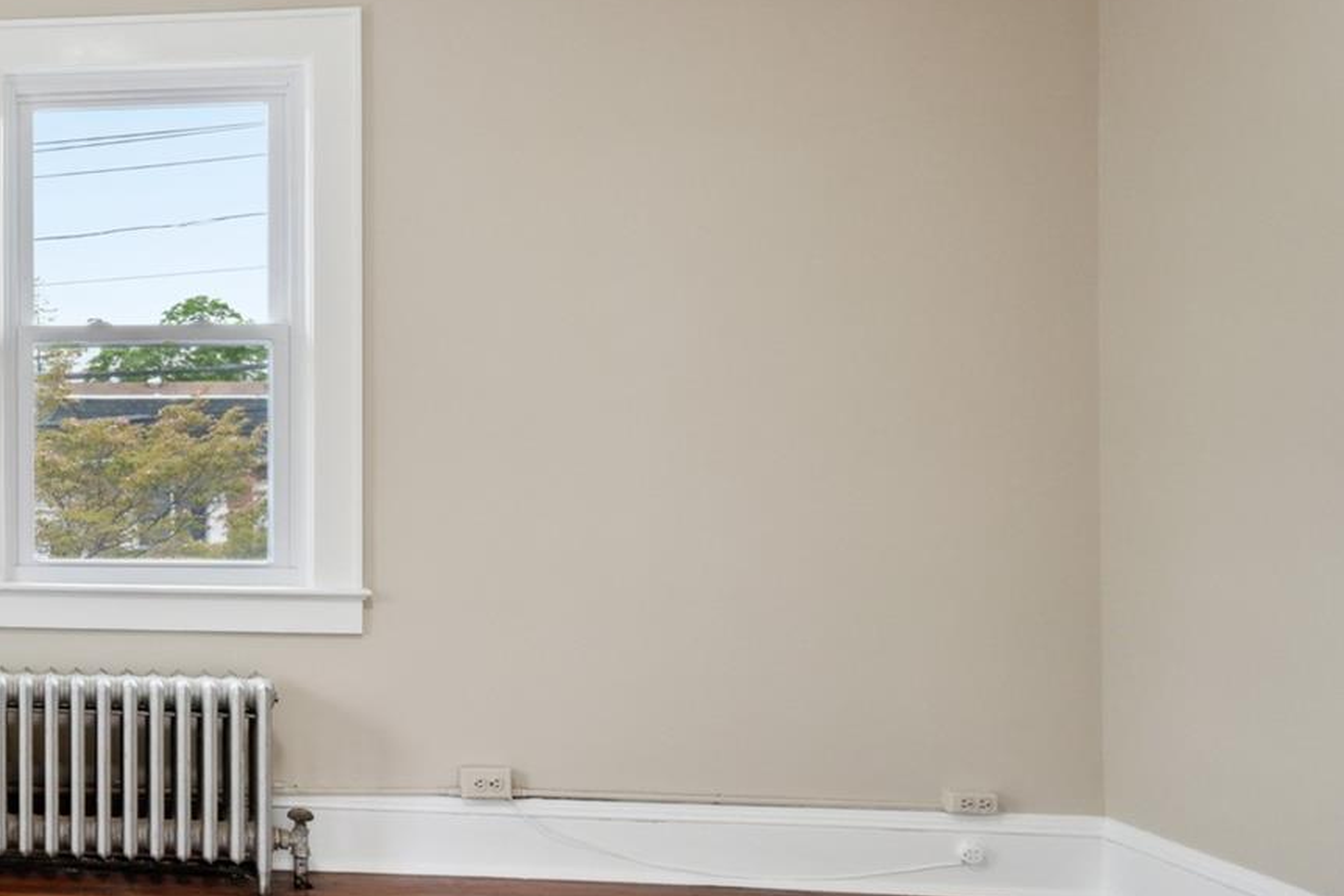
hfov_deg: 39.7
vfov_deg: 35.1
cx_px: -187
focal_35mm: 38
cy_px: 467
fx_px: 1419
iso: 400
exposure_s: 1/80
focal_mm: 16
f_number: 5.6
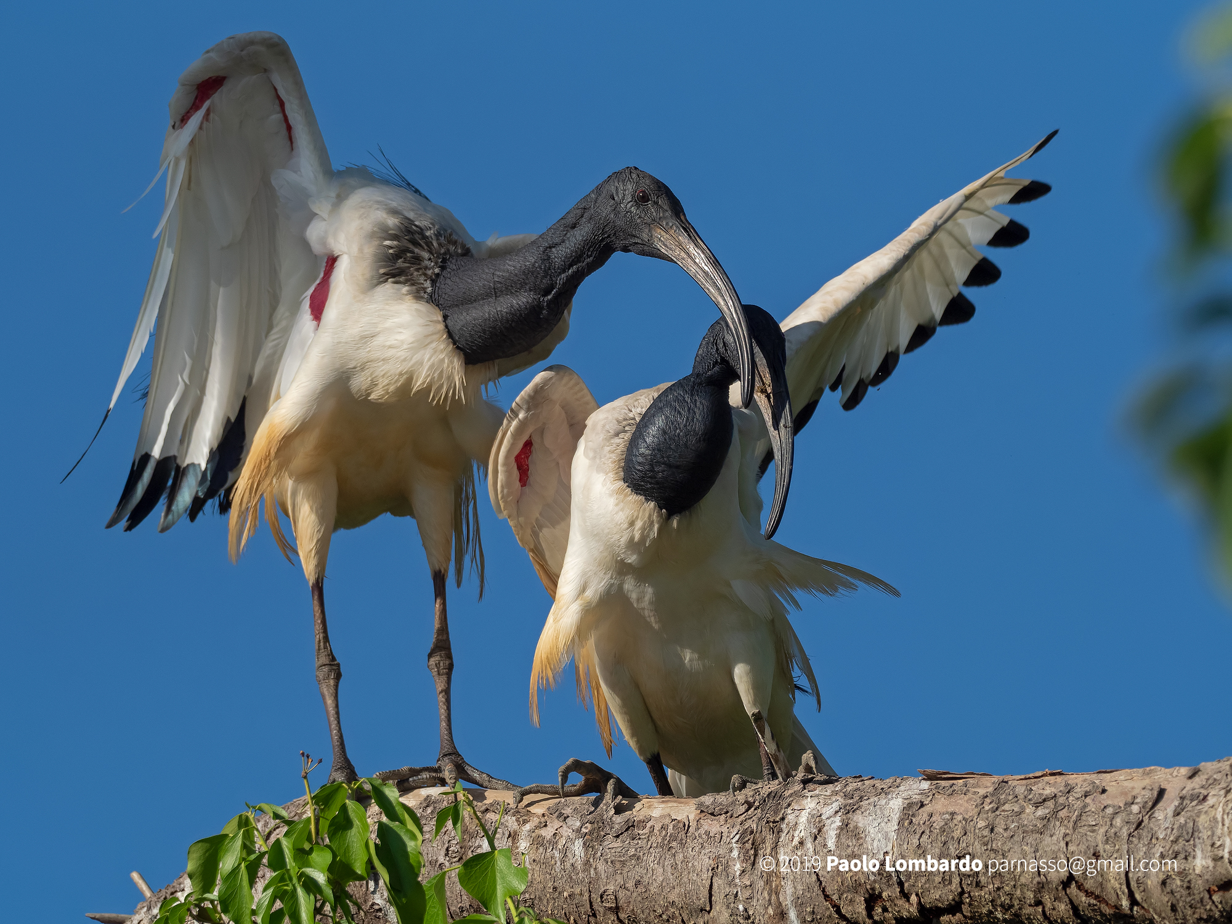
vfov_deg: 1.8
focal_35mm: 841
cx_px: 616
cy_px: 462
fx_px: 29932
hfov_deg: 2.4
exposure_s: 1/4000
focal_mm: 420
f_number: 5.6
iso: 640
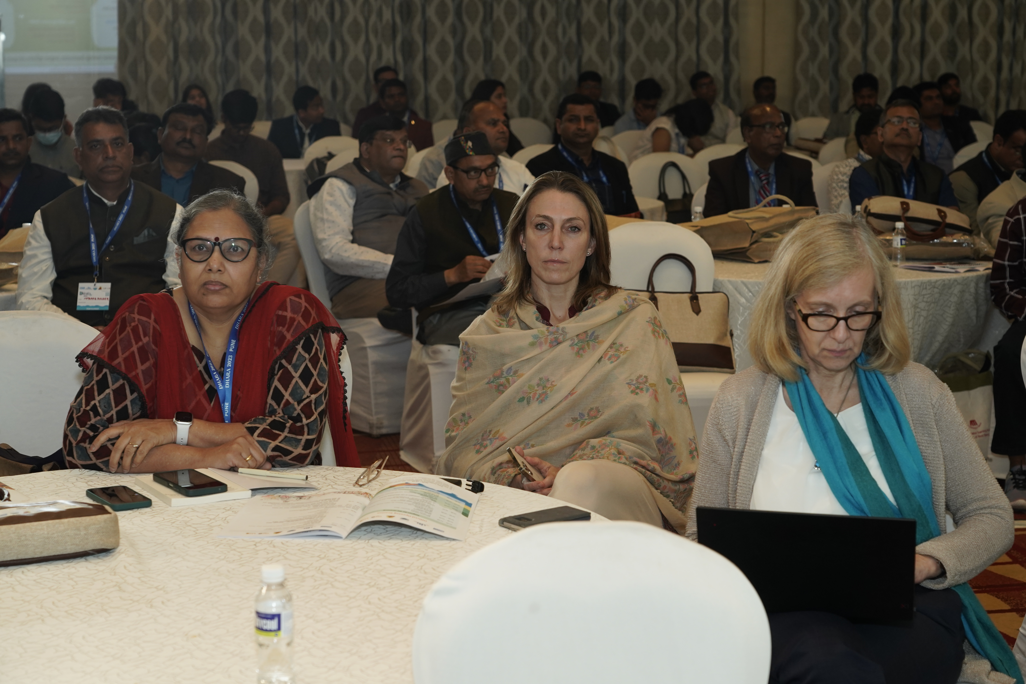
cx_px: 513
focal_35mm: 68
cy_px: 342
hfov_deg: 29.7
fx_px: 1938
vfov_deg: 20.0
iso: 1250
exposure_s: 1/125
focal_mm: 68
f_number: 6.3
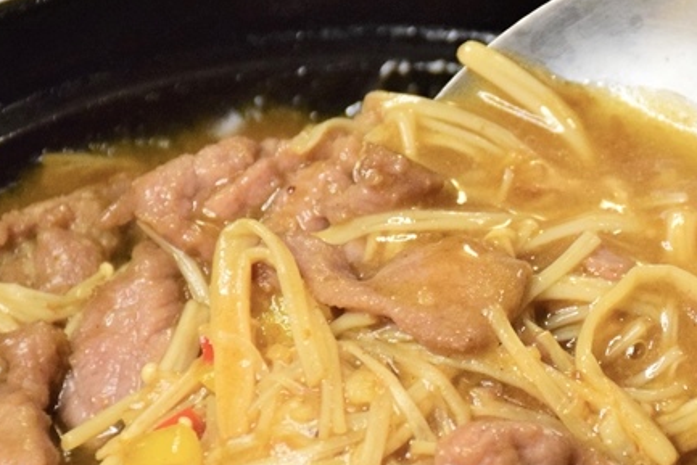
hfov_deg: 7.0
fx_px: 5697
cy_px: 273
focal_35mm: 294
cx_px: 602
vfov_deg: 4.7
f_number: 5.3
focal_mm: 85
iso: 4000
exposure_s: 1/125
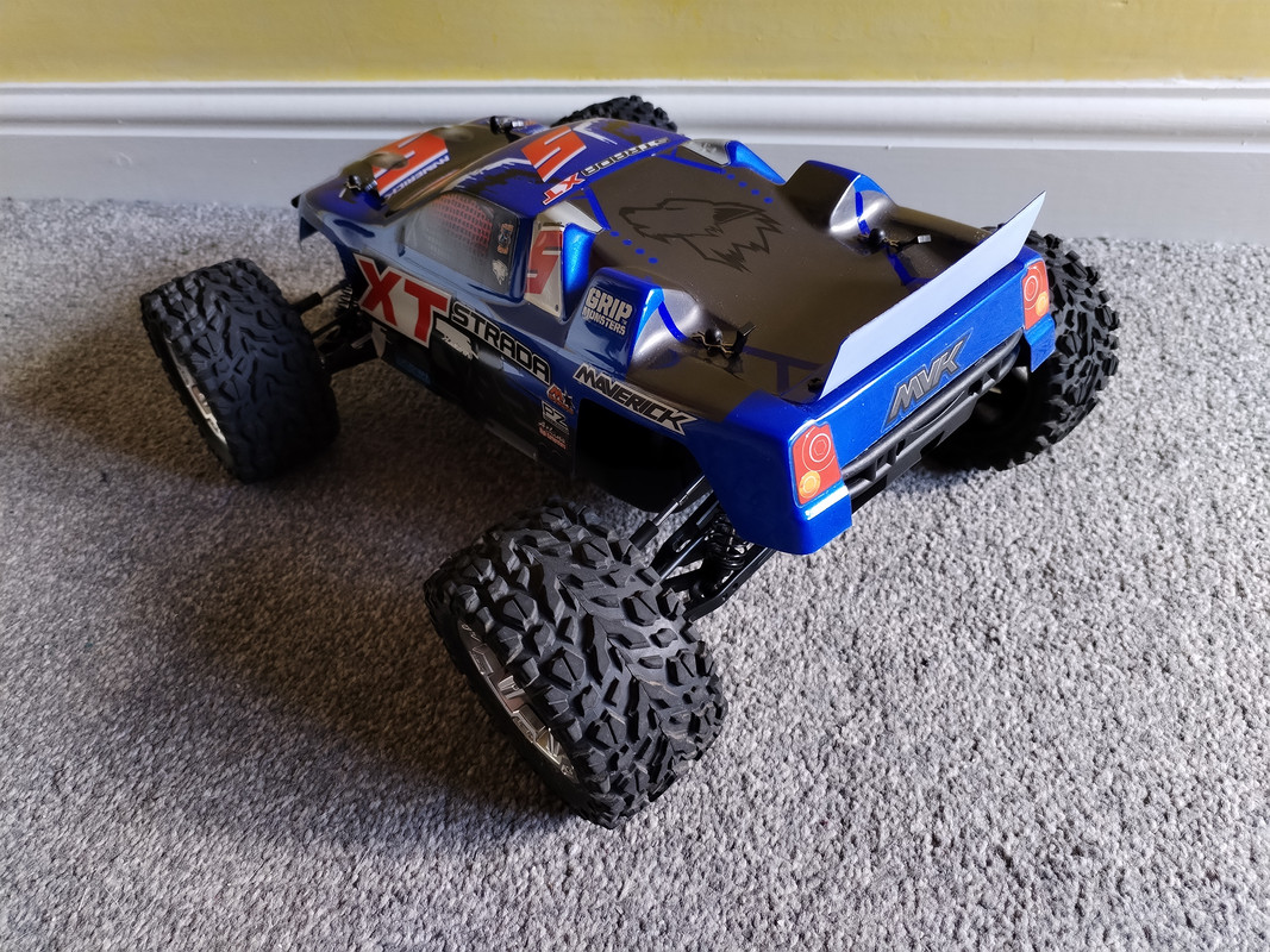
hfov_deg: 61.7
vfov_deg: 48.2
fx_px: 1064
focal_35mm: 29
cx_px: 635
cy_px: 476
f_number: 1.8
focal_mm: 4.75
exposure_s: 1/30
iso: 539
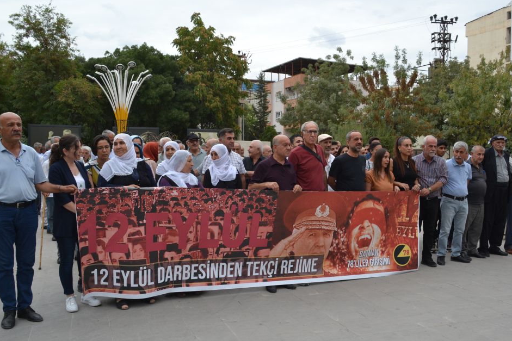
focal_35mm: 31
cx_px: 274
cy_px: 184
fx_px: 441
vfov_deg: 42.3
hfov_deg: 60.2
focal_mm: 18
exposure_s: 1/125
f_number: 5.6
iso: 280
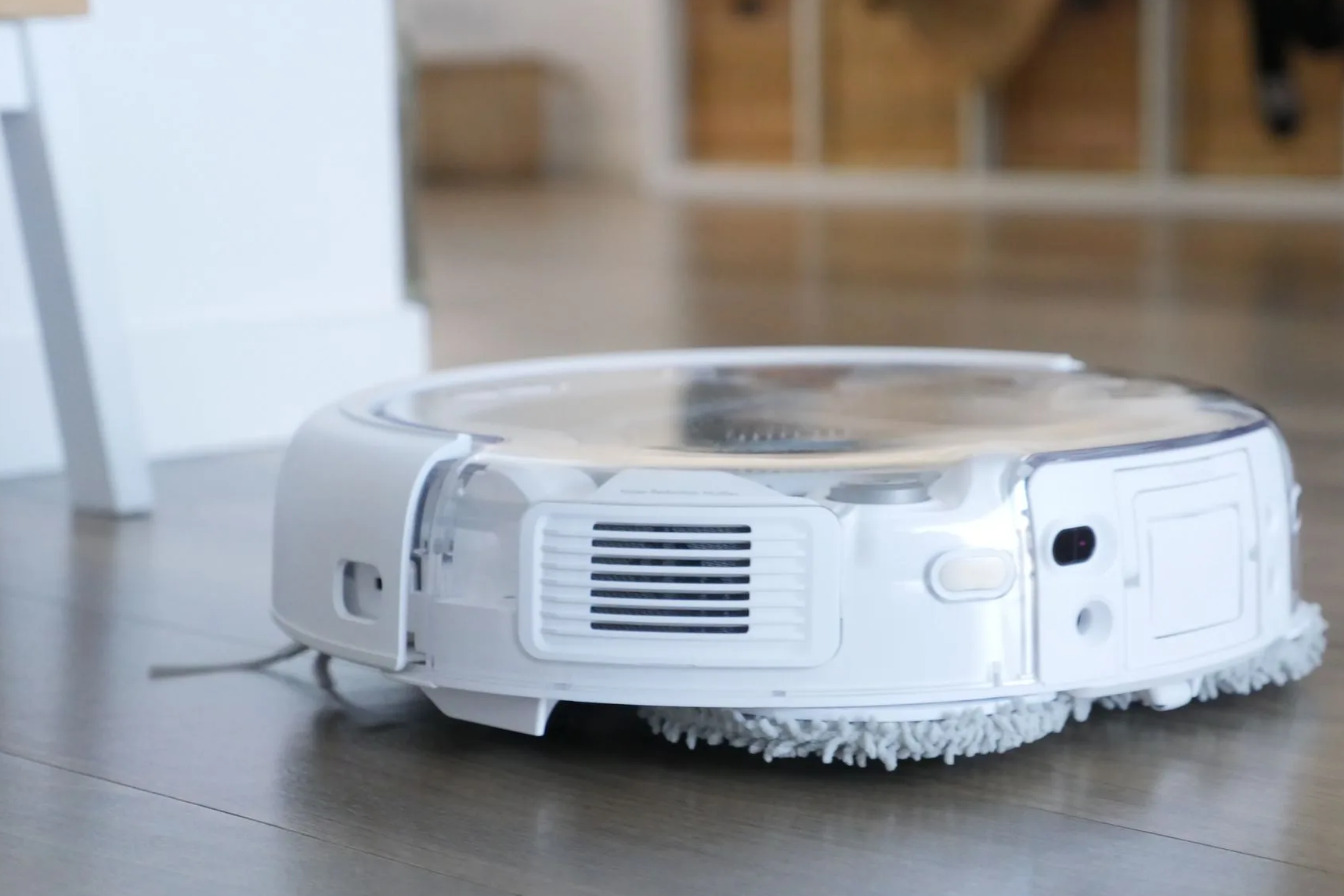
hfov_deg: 27.3
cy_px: 476
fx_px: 2762
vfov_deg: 18.4
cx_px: 768
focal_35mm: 74
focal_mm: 30
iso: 2500
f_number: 2.8
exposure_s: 1/125
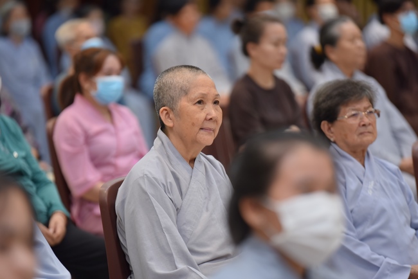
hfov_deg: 11.7
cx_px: 209
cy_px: 140
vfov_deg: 7.9
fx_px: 2033
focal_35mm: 175
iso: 640
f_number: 2.8
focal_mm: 175
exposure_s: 1/125
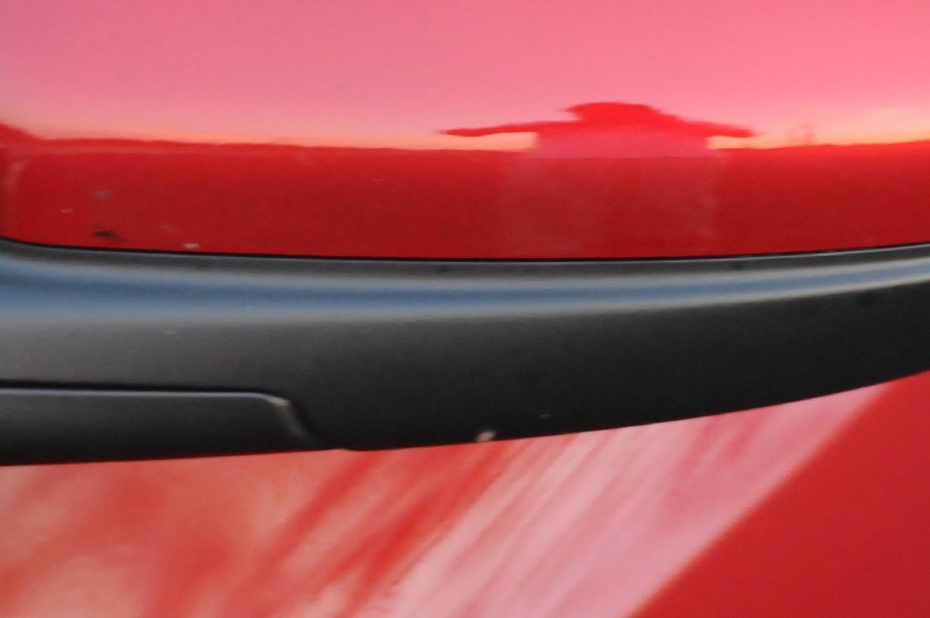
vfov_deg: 5.3
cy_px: 39
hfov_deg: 8.0
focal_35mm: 256
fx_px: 6611
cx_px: 554
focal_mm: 75
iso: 2000
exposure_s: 1/100
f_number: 5
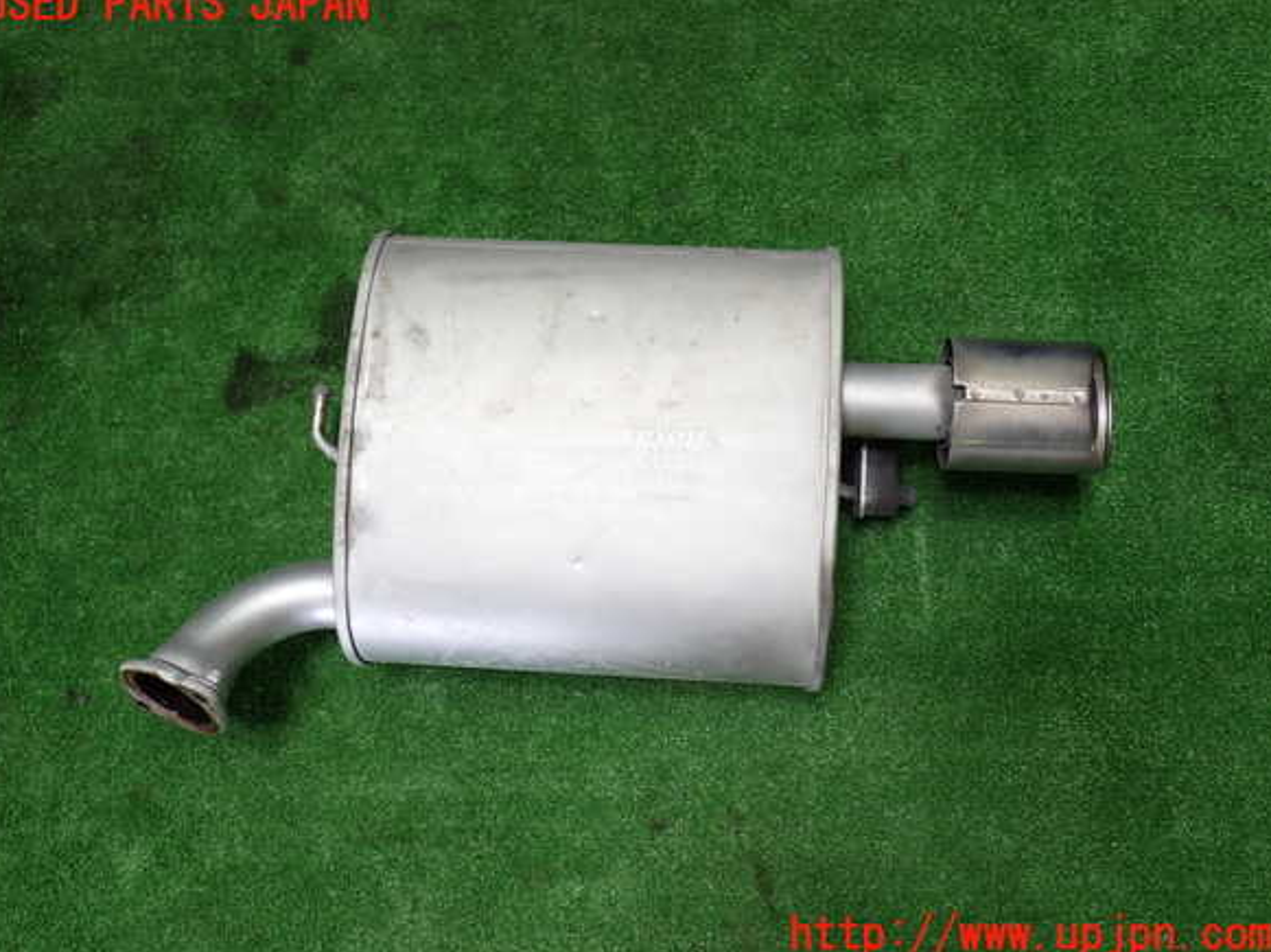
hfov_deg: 58.4
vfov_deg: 45.4
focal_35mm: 31
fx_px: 1138
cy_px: 471
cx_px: 628
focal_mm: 5.4
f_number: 2.3
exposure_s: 1/60
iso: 125
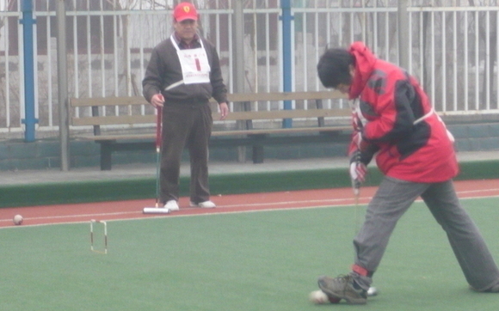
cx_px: 251
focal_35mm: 159
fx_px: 2161
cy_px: 139
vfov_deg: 8.2
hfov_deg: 13.2
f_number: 5.4
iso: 250
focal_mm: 15.2
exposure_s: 1/60
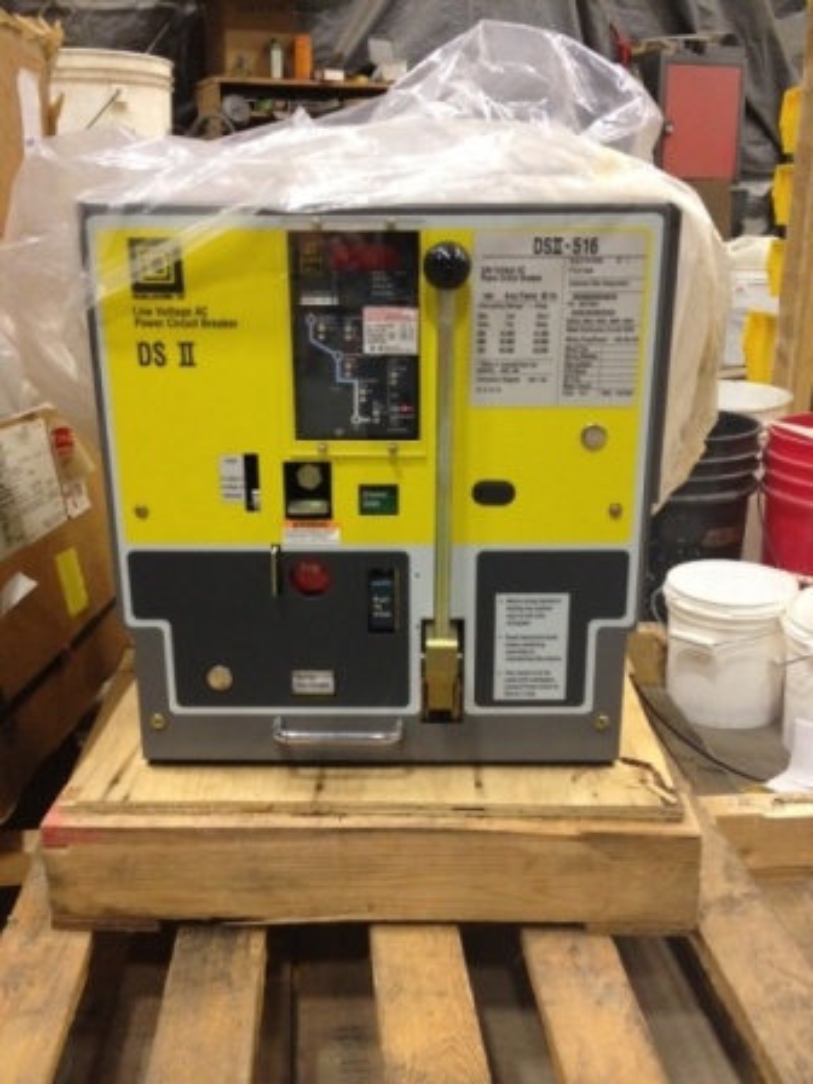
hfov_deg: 40.7
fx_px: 1096
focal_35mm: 35
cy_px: 542
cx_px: 406
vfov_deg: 52.6
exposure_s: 1/20
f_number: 2.4
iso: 200
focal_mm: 4.28
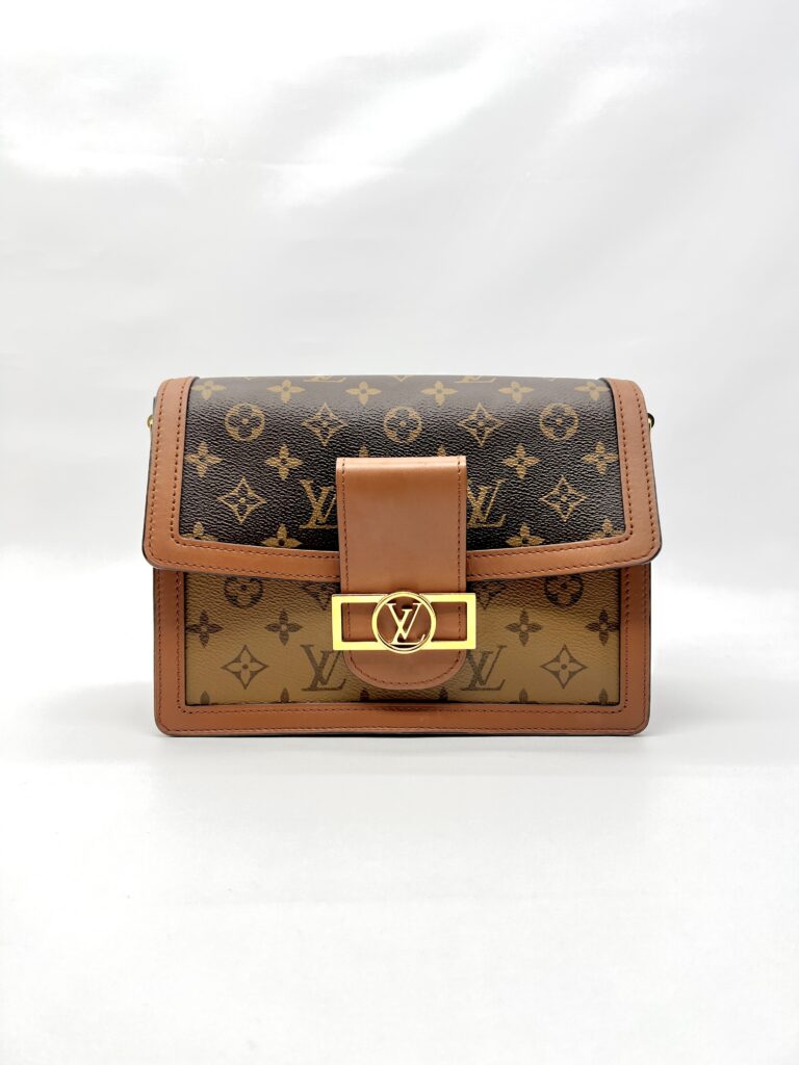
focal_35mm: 26
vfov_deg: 67.3
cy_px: 532
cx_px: 400
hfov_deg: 53.1
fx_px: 800
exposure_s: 1/150
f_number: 1.5
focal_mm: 5.7
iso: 32
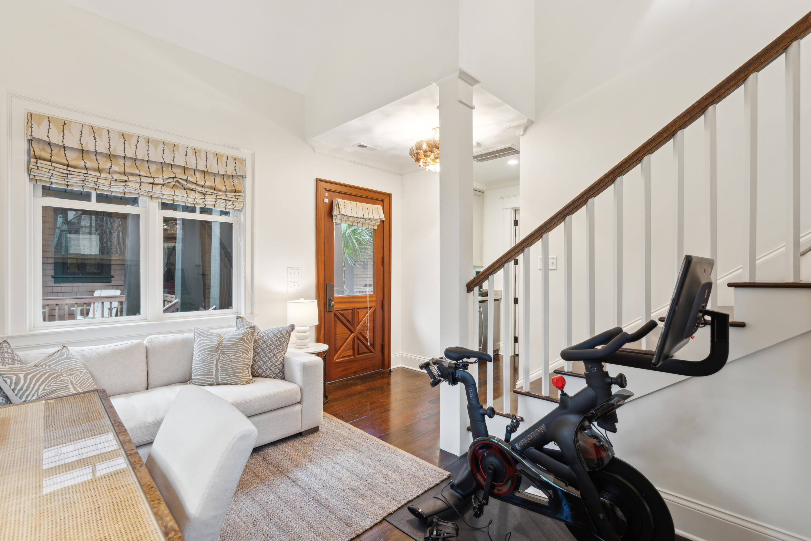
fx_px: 360
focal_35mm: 16
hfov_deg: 96.7
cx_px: 406
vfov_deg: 73.7
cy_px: 270
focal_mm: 16
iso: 320
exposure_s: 1/3.33
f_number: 7.1
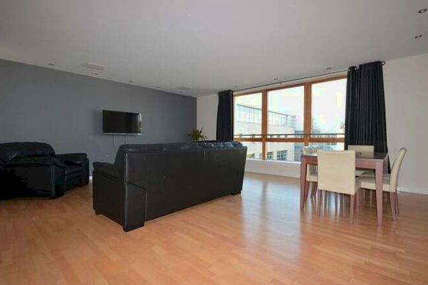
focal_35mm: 16
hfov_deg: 96.7
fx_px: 190
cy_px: 143
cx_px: 221
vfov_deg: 73.7
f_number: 11
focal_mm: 10
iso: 800
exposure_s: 1/60
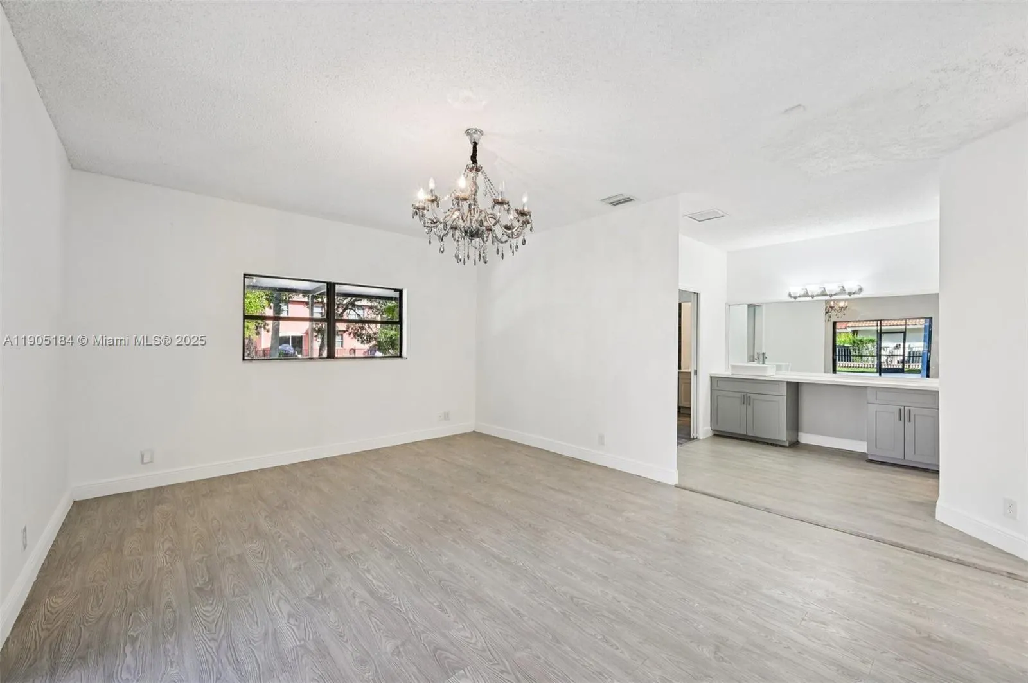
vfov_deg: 81.1
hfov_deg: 104.3
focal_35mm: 14
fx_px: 399
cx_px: 514
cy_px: 342
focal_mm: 14
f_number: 8
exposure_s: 1/60
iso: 800
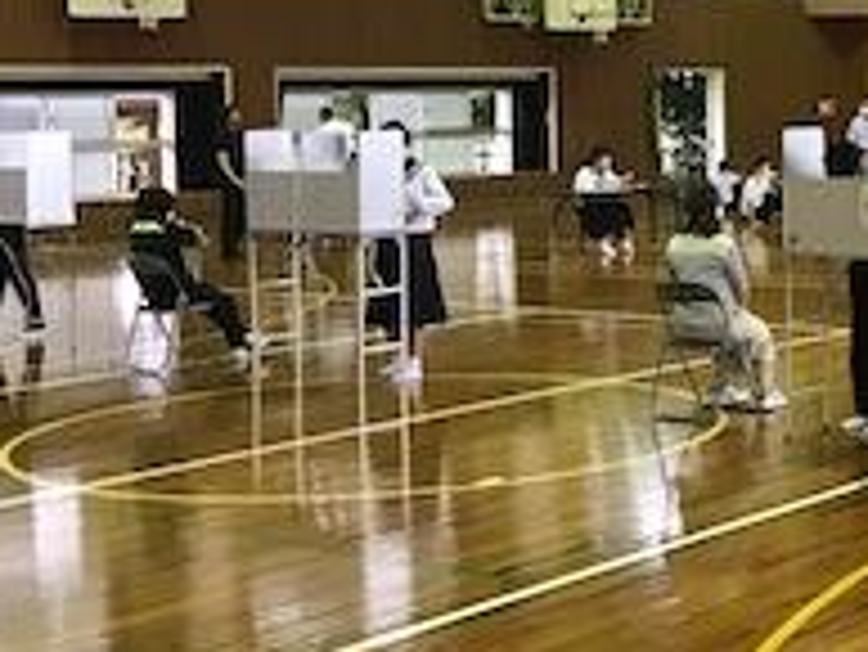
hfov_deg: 24.6
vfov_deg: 18.9
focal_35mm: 77
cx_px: 783
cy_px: 112
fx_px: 1932
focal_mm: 3.3
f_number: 2.4
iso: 200
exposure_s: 1/24
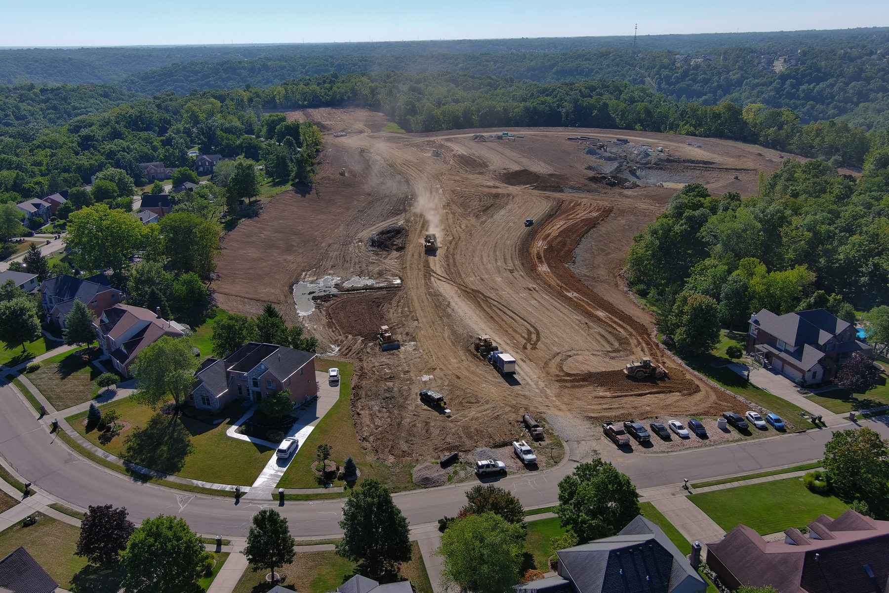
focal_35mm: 29
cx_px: 444
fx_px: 716
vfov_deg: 45.0
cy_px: 296
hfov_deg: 63.7
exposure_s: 1/120
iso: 100
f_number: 2.8
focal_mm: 10.57
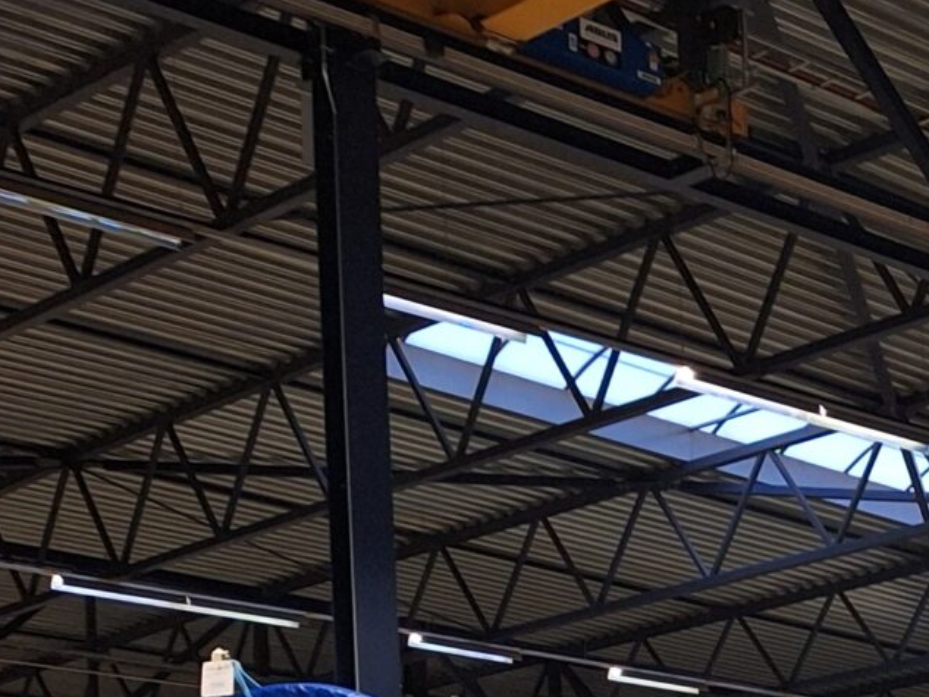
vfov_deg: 14.0
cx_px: 1512
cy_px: 1274
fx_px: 2496
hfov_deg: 18.1
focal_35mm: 93
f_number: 1.8
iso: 320
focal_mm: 5.54
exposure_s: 1/33
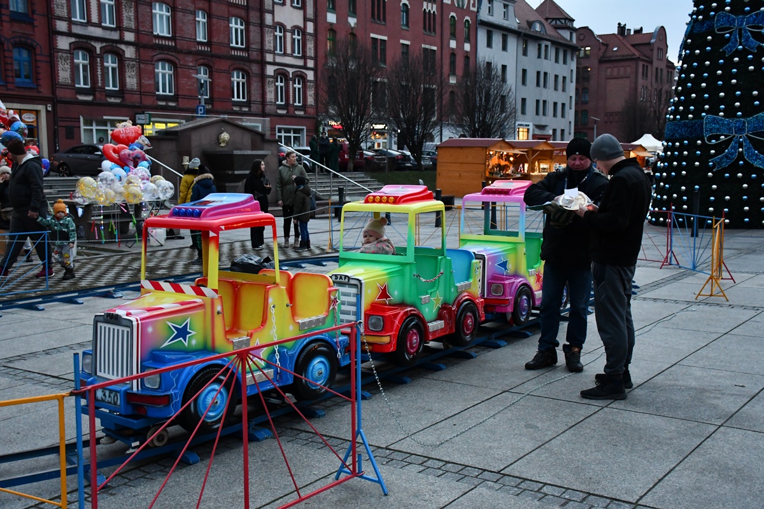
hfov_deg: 48.5
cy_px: 254
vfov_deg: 33.4
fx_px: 849
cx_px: 382
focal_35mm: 40
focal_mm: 27
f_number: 4
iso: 2800
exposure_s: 1/125
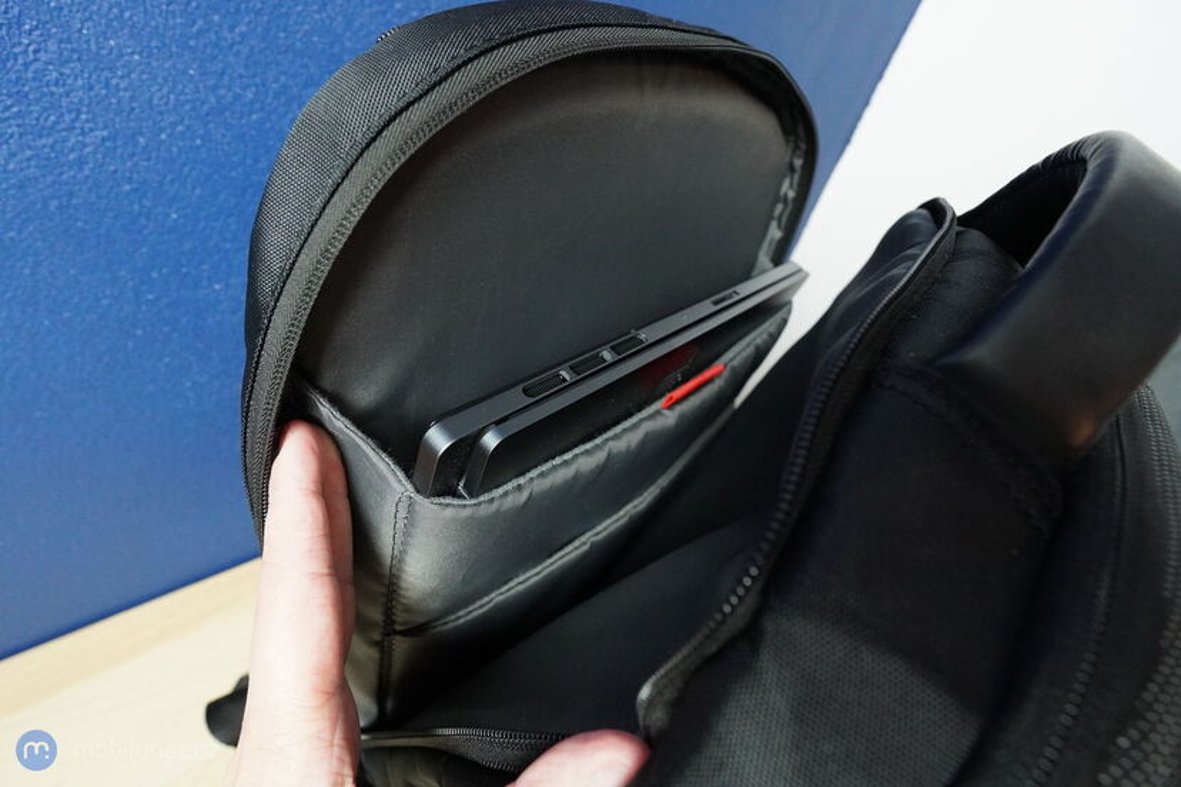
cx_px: 590
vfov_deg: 72.1
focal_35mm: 16
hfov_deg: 95.0
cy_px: 394
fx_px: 541
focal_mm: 11
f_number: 4.5
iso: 3200
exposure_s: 1/160
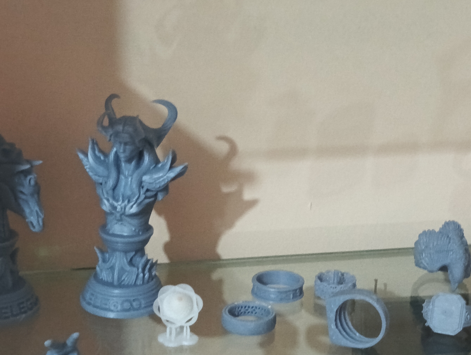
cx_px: 342
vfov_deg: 18.3
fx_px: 1104
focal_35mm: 81
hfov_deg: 23.9
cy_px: 184
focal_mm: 4.22
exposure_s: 1/25
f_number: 1.8
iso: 1543
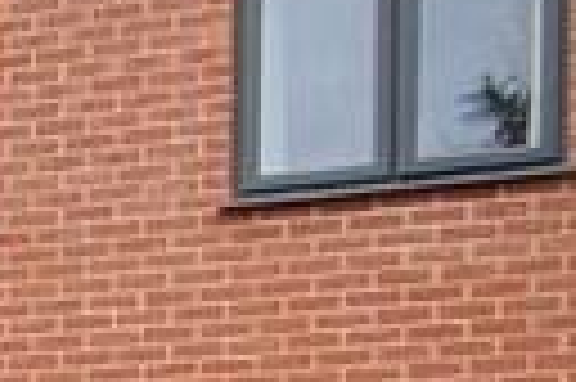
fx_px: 2493
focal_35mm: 156
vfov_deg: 8.3
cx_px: -626
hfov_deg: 11.6
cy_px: 816
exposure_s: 1/160
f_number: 6.3
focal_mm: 13
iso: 200
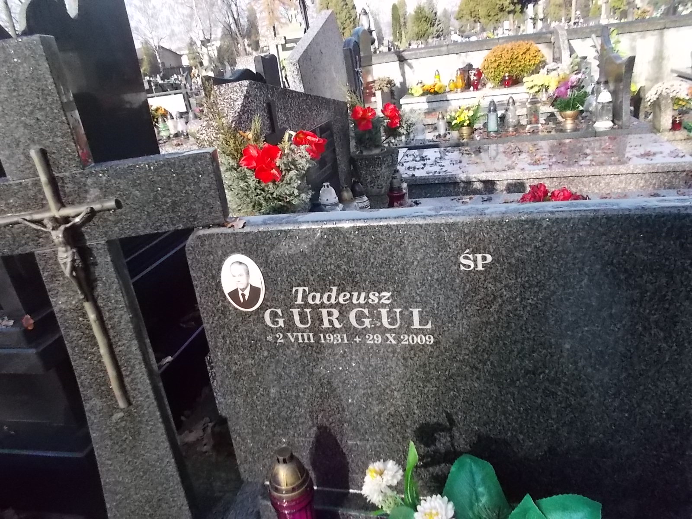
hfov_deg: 67.3
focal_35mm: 26
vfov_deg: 53.1
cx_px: 346
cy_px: 260
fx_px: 520
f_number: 8
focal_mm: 4.6
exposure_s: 1/200
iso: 400
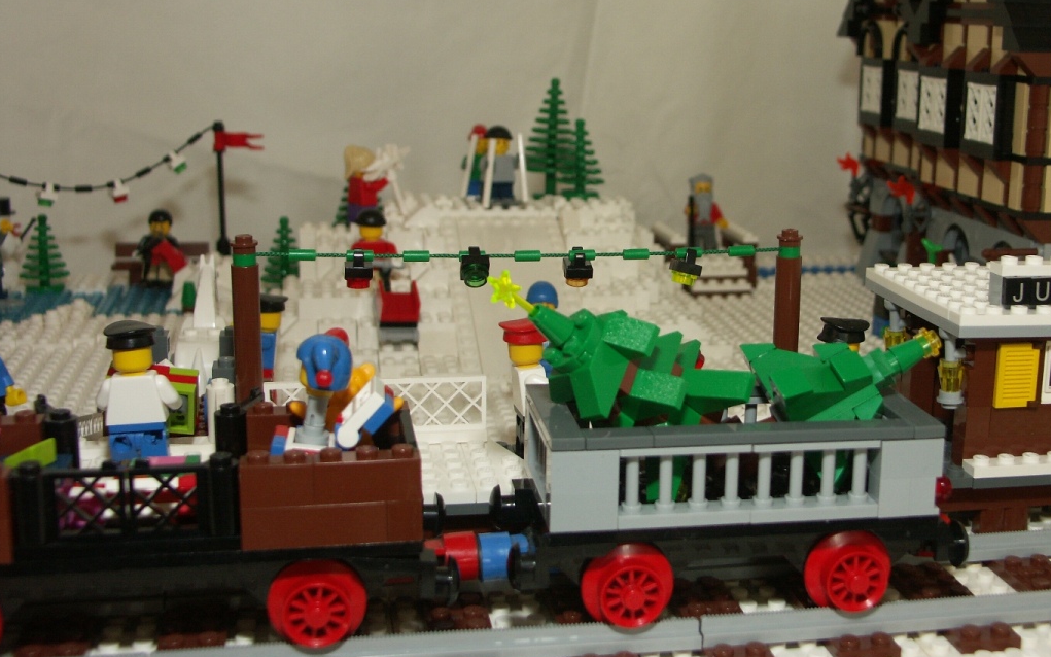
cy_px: 286
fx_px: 1346
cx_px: 623
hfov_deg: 42.5
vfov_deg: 27.4
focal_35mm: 47
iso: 100
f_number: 2.8
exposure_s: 1/50
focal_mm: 9.42
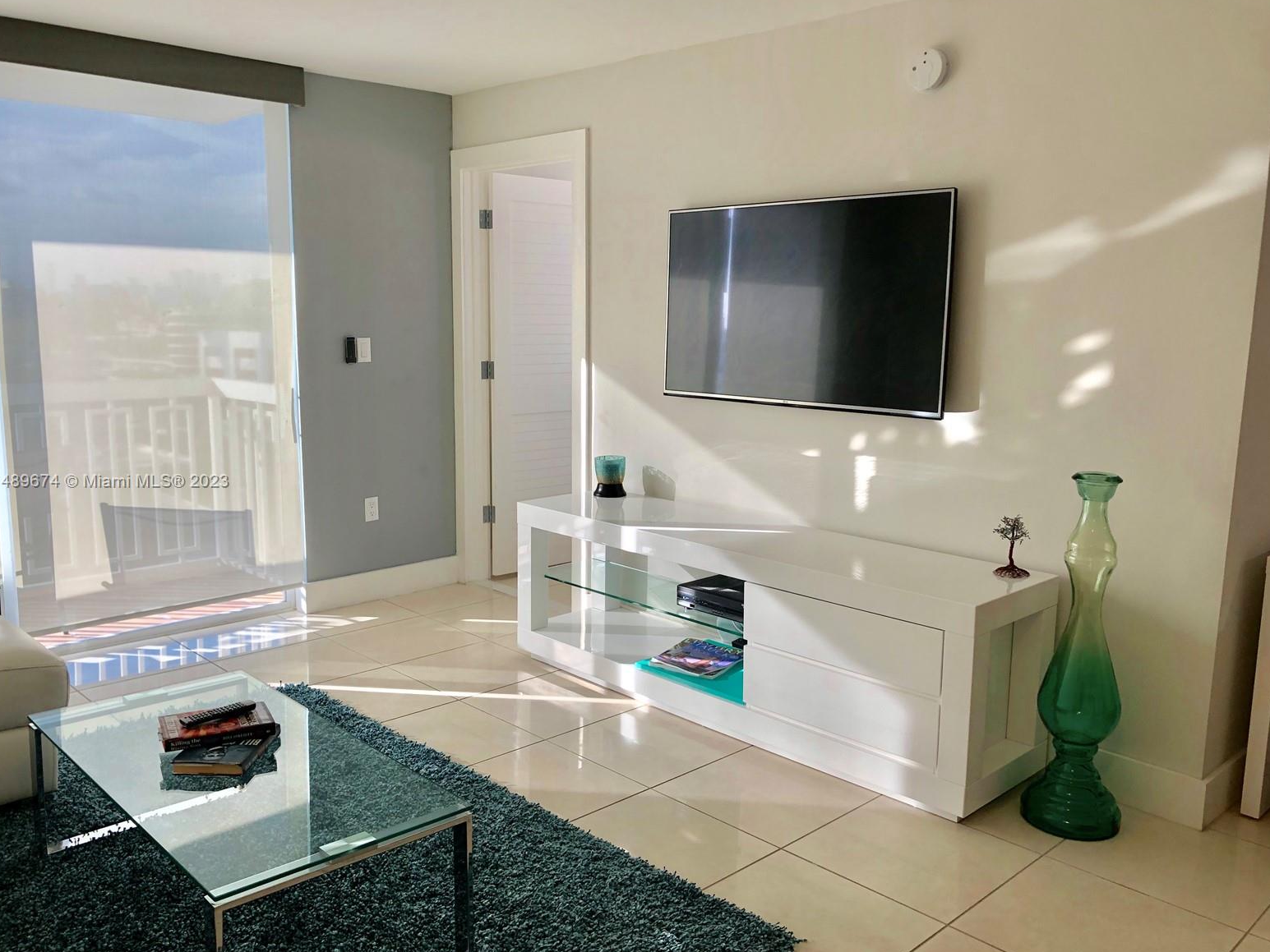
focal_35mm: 29
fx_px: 1064
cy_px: 482
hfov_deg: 61.7
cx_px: 623
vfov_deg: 48.2
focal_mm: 4
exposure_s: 1/152
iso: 20
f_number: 1.8
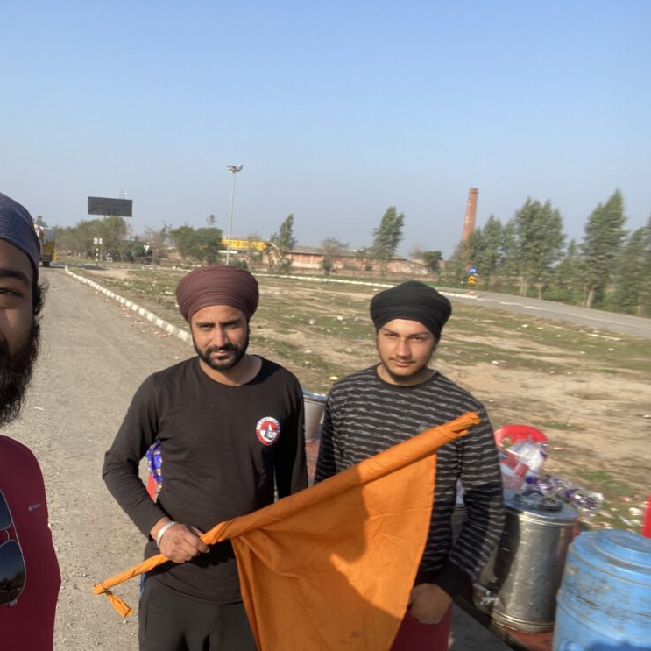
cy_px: 322
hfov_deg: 56.3
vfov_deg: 57.3
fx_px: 596
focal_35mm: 28
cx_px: 227
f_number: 2.2
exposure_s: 1/413
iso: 25
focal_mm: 2.71
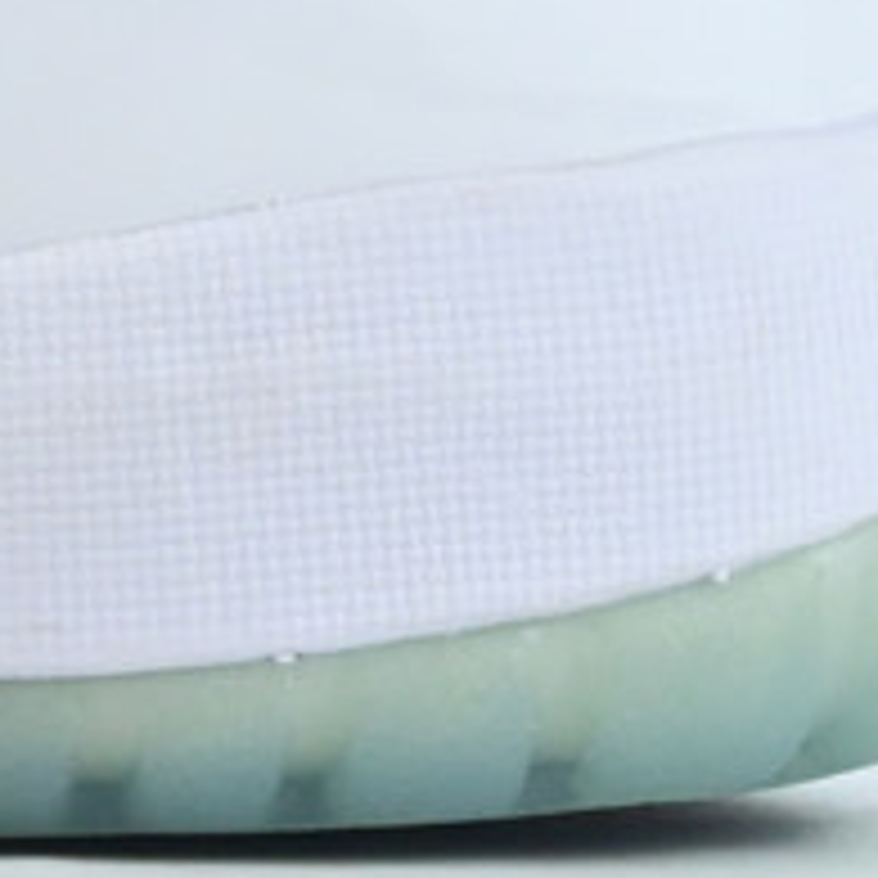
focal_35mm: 290
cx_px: -1283
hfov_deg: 5.8
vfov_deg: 6.0
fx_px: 8311
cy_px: -284
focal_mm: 37
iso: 1250
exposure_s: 1/30
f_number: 20
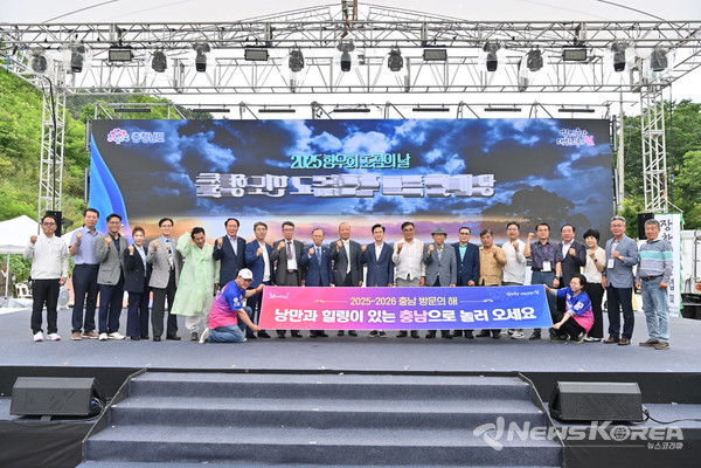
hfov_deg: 60.3
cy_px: 234
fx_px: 604
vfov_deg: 42.3
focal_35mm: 31
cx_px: 350
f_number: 5.6
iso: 100
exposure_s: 1/200
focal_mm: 31
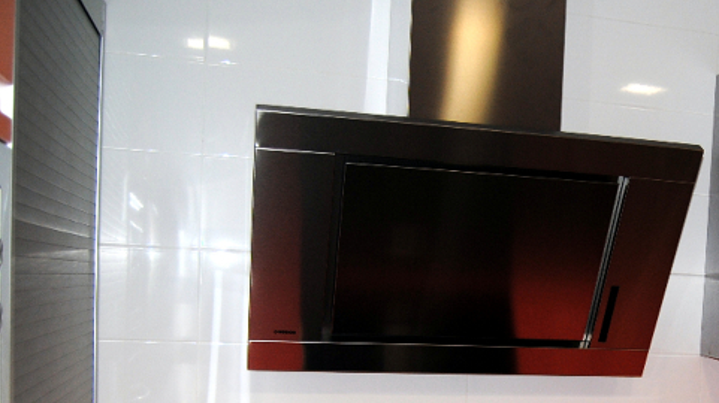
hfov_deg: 37.6
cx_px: 590
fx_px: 1010
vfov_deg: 22.0
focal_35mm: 53
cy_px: 375
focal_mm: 18
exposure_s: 1/60
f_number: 3.5
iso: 200
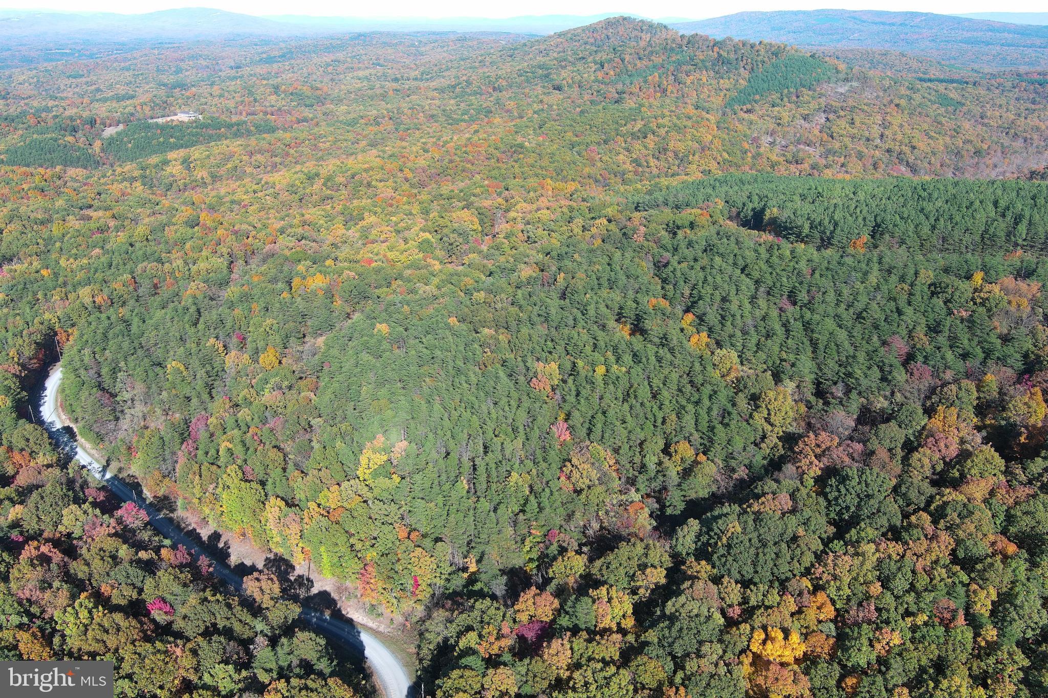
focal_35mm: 29
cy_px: 349
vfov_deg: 45.0
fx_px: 844
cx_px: 524
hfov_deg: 63.7
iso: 100
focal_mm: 10.57
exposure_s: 1/514
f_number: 2.8
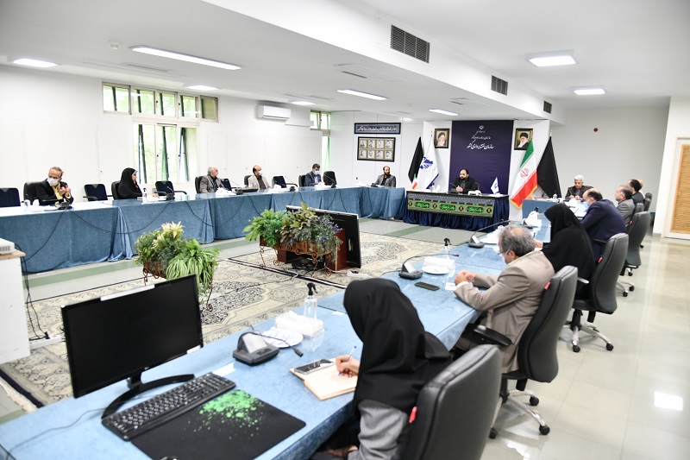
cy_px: 230
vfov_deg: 53.1
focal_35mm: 24
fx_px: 460
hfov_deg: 73.8
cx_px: 345
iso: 1600
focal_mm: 24
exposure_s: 1/100
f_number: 4.5
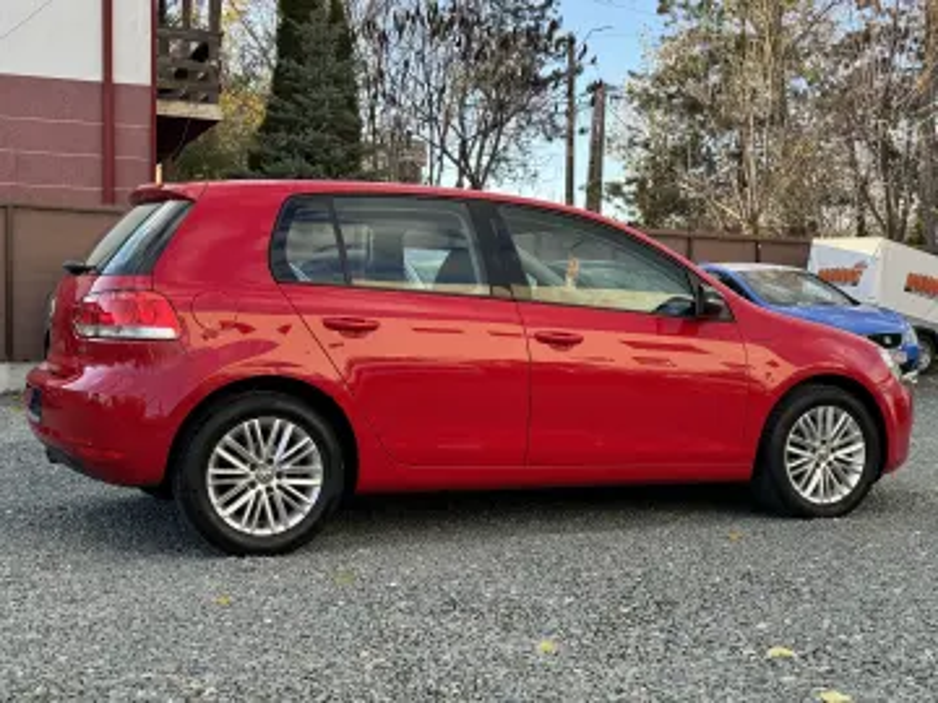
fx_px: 1301
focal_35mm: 48
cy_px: 352
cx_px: 469
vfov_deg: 30.3
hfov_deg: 39.7
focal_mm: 6.76
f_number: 1.78
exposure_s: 1/484
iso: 64
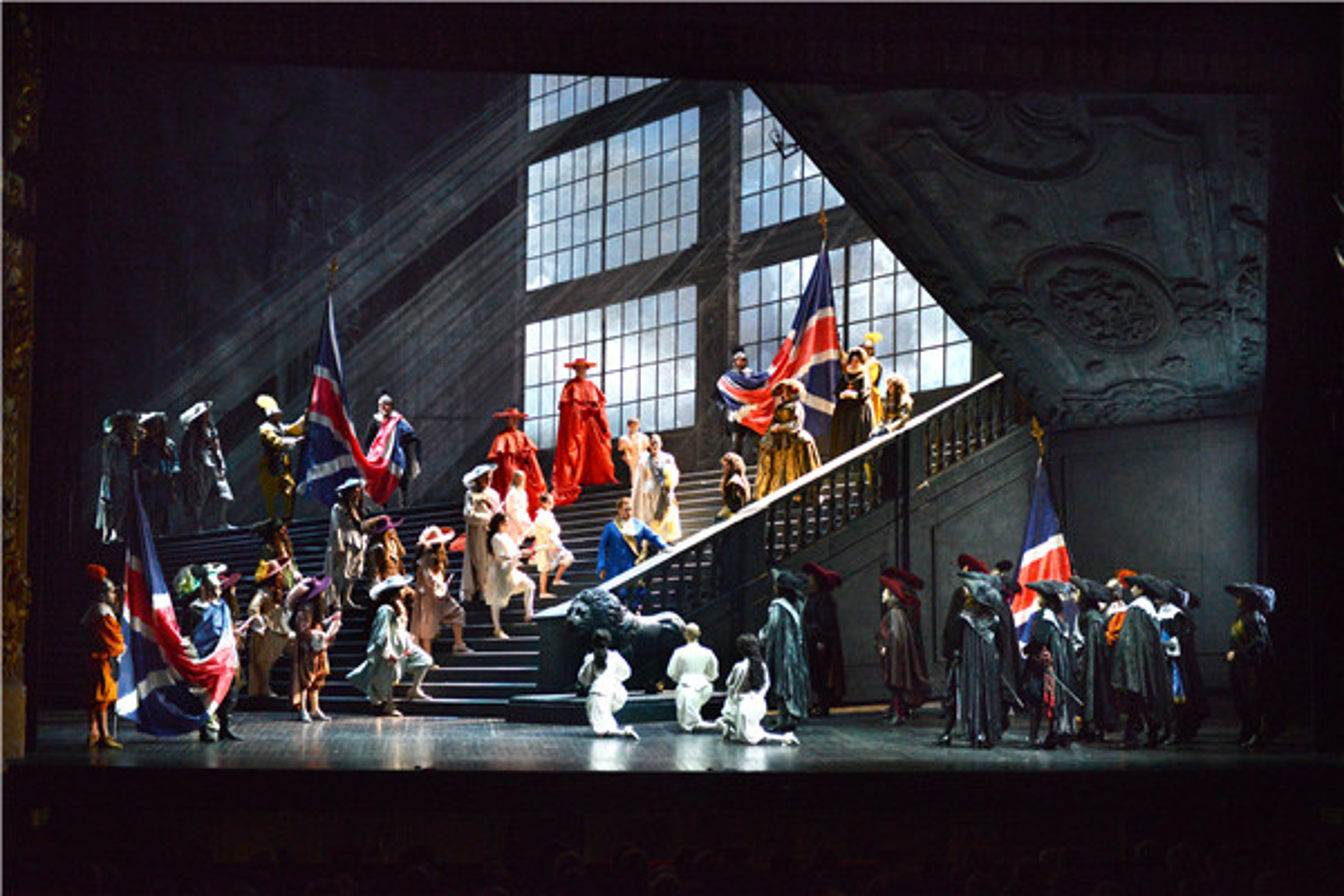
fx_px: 2314
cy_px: 448
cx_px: 672
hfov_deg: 32.4
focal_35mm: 62
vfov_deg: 21.9
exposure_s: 1/320
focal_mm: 62
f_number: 2.8
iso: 4000
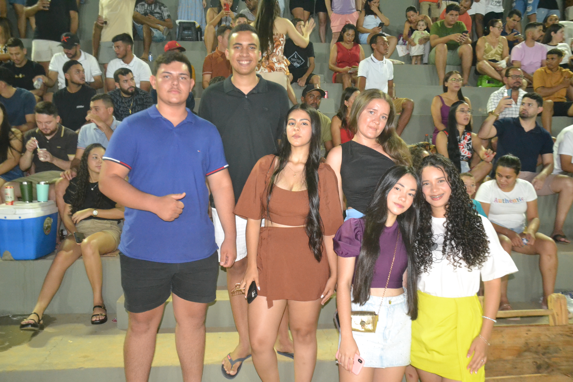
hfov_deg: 57.2
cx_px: 286
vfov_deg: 40.0
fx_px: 525
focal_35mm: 33
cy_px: 191
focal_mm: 22
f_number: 3.8
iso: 3200
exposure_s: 1/60
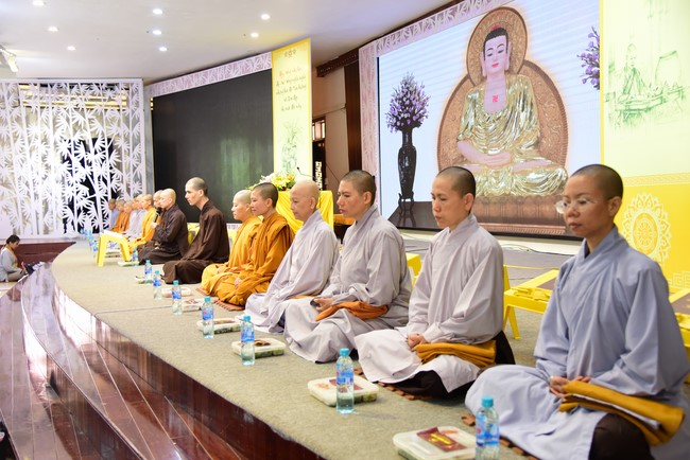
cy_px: 230
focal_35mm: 38
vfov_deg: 35.1
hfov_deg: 50.7
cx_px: 345
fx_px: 729
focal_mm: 38
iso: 1600
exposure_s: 1/50
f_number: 4
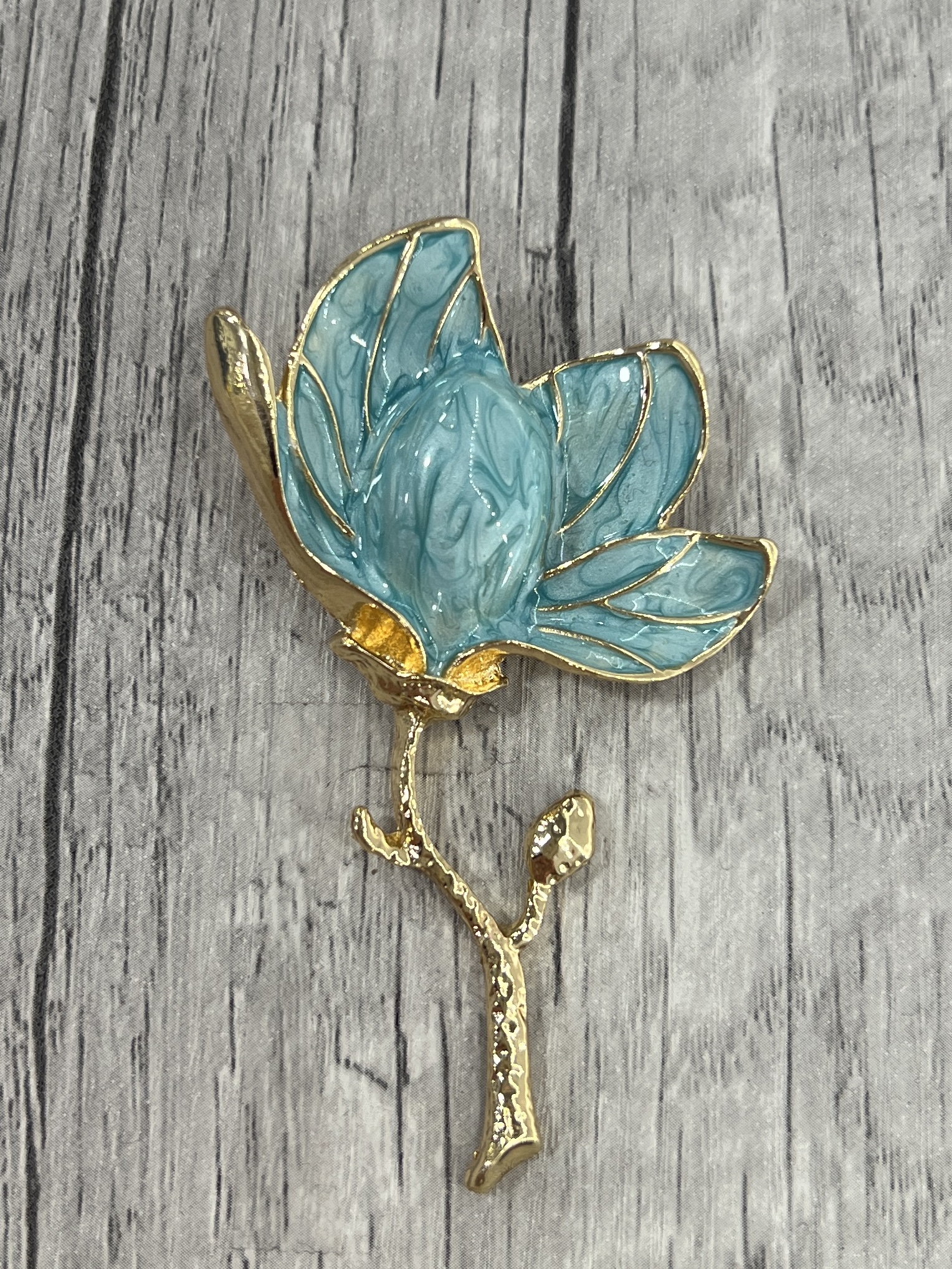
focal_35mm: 26
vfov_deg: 67.3
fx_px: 953
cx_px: 476
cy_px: 634
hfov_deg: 53.1
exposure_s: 1/106
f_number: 1.5
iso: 32
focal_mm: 5.7
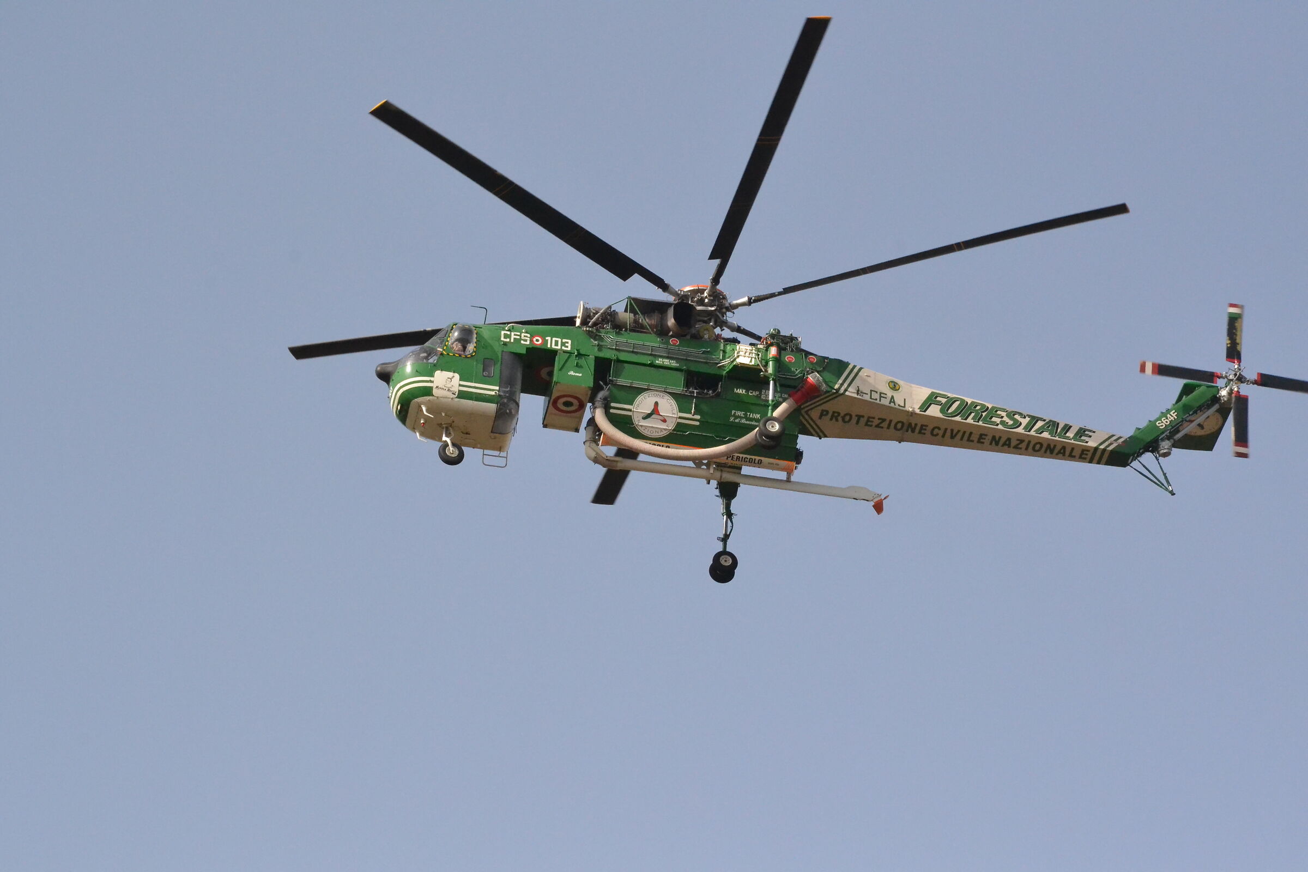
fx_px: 5722
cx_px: 654
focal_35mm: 158
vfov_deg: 8.7
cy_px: 436
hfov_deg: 13.0
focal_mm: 105
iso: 3200
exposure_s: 1/2500
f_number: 14
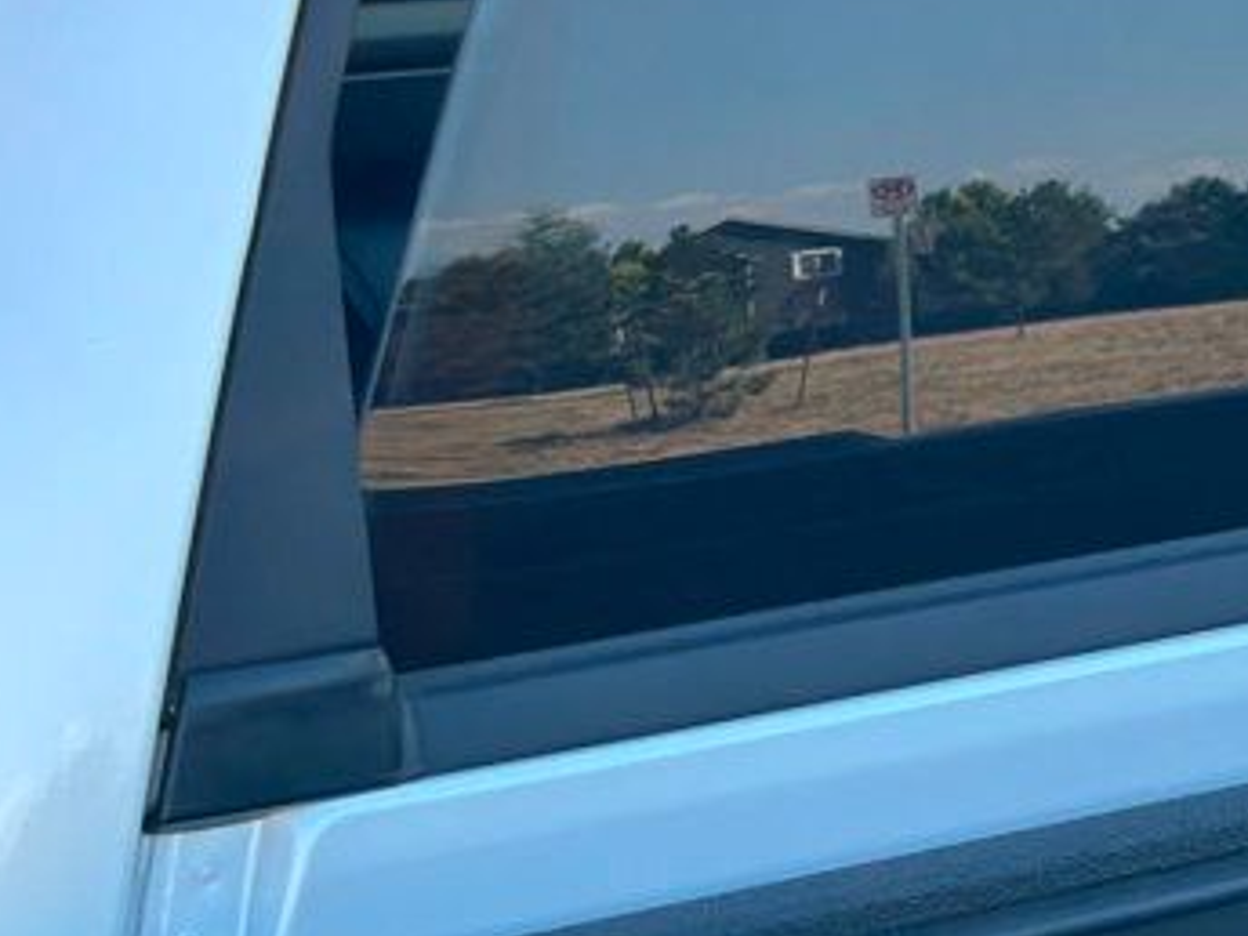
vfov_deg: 10.3
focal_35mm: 143
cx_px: 1828
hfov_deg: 13.1
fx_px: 5156
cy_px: 131
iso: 80
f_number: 1.78
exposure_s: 1/843
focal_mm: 6.86
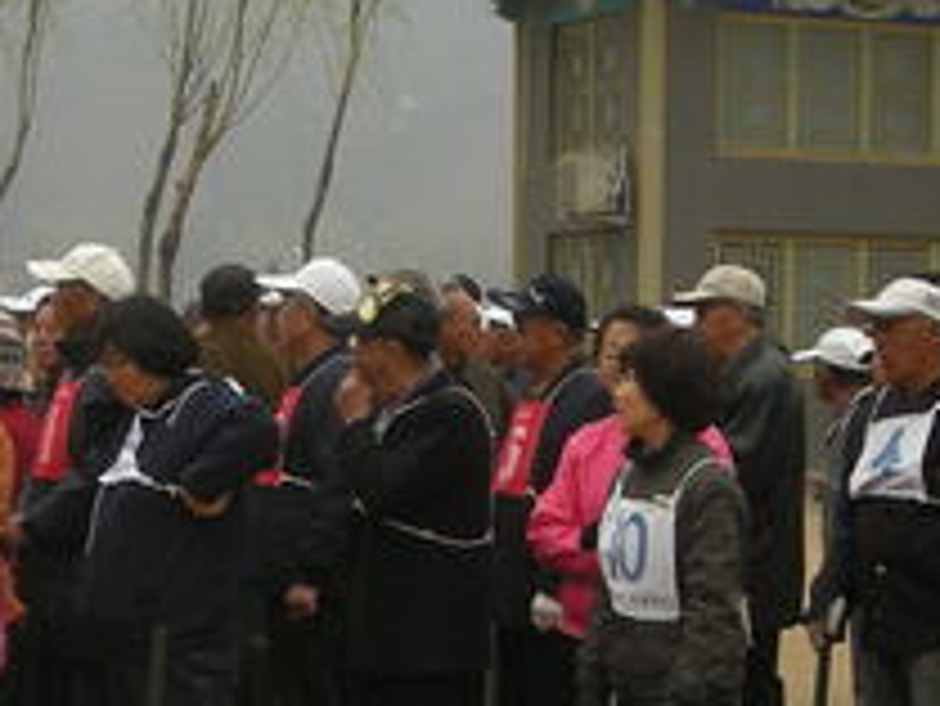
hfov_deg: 18.4
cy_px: 418
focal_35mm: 107
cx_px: 382
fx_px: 2907
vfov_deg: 13.8
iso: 50
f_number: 2.8
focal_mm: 5.7
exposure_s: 1/305
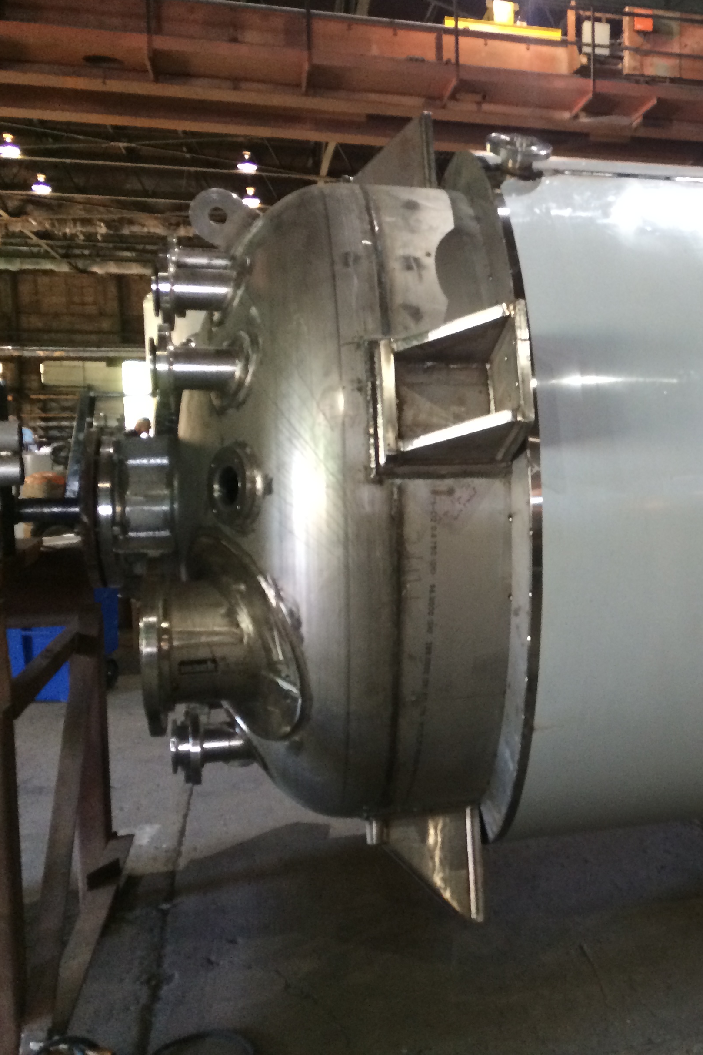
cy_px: 523
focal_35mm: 42
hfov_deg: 29.9
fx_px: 1230
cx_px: 690
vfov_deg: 46.4
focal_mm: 4.12
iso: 200
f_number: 2.2
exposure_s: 1/30
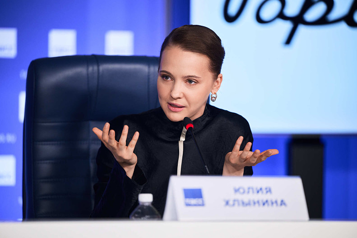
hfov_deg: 11.4
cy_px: 119
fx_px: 1785
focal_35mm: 180
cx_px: 178
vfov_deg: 7.6
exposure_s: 1/320
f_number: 2.8
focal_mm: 180
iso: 1250
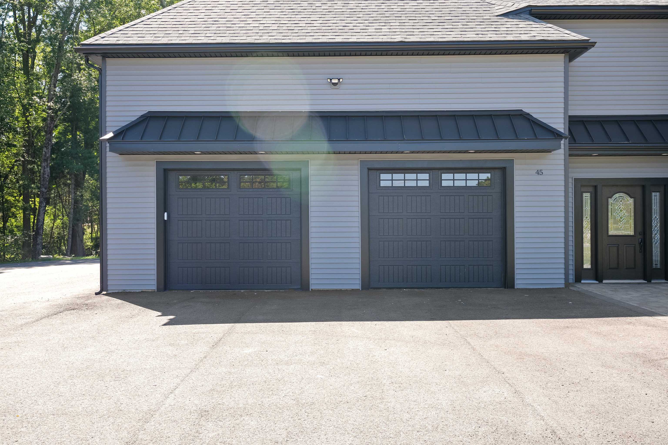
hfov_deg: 54.4
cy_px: 222
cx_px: 334
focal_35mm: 35
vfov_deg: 37.9
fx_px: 649
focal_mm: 35
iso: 320
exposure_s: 1/40
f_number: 8
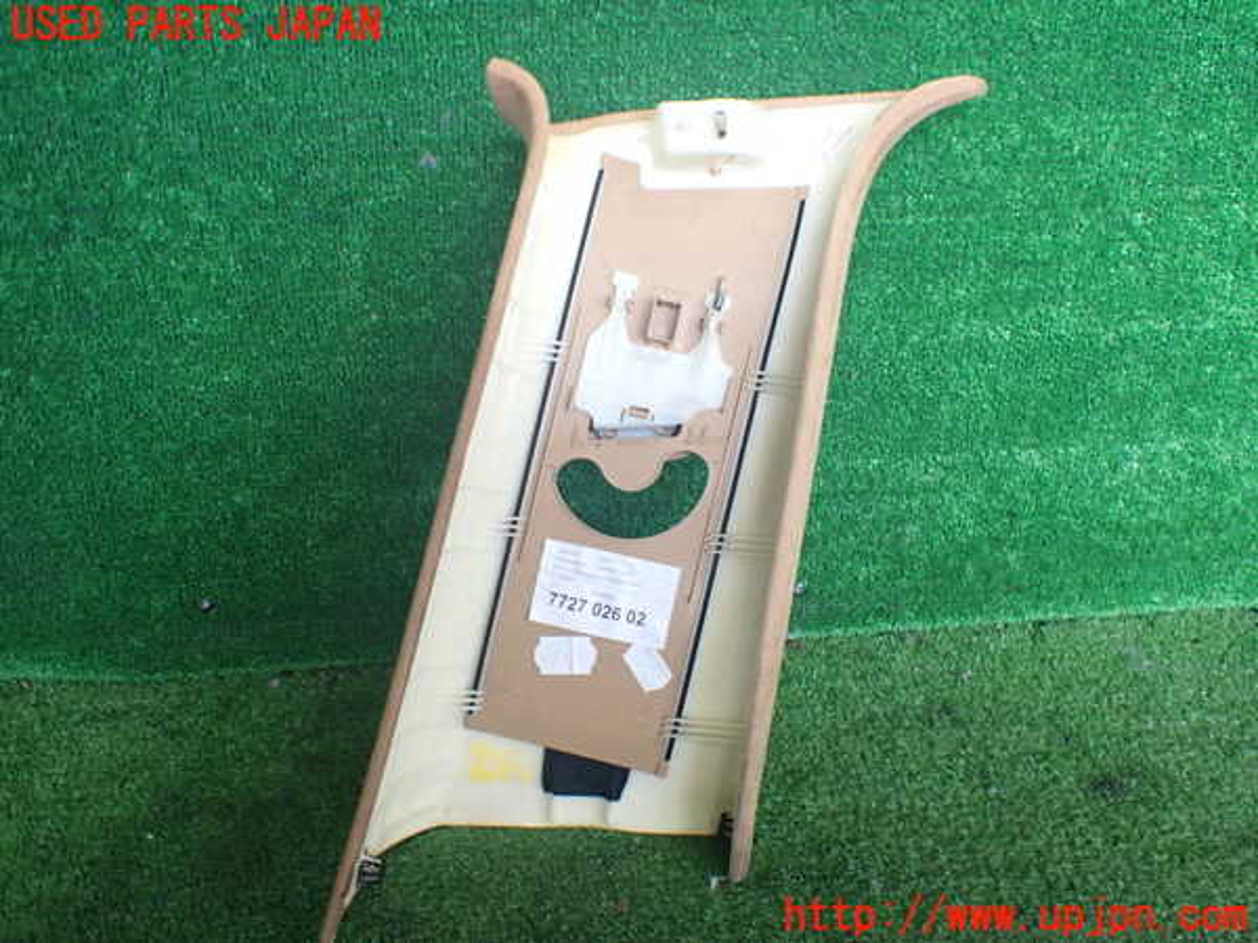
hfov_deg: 60.0
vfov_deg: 46.8
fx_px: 1090
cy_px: 472
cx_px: 629
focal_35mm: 30
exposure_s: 1/125
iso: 320
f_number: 2.3
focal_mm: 5.4
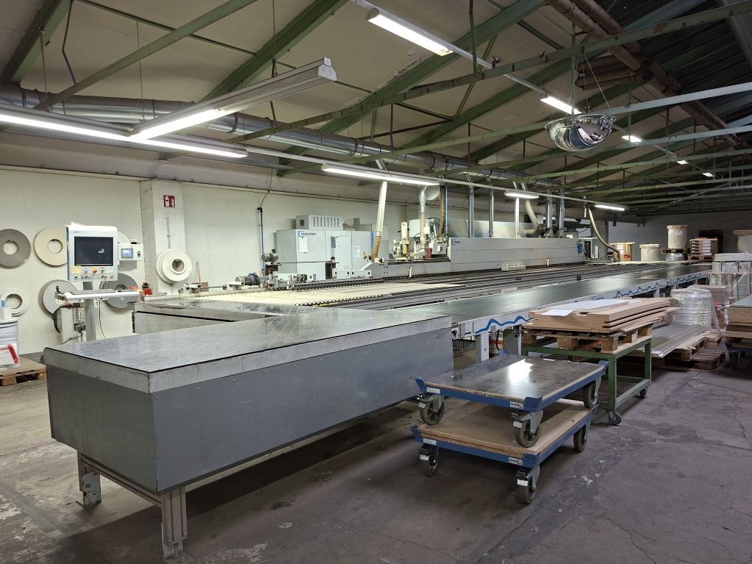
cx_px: 381
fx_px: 521
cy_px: 290
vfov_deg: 56.8
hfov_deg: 71.6
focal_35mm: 24
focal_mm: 5.54
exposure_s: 1/50
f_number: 1.8
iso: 50
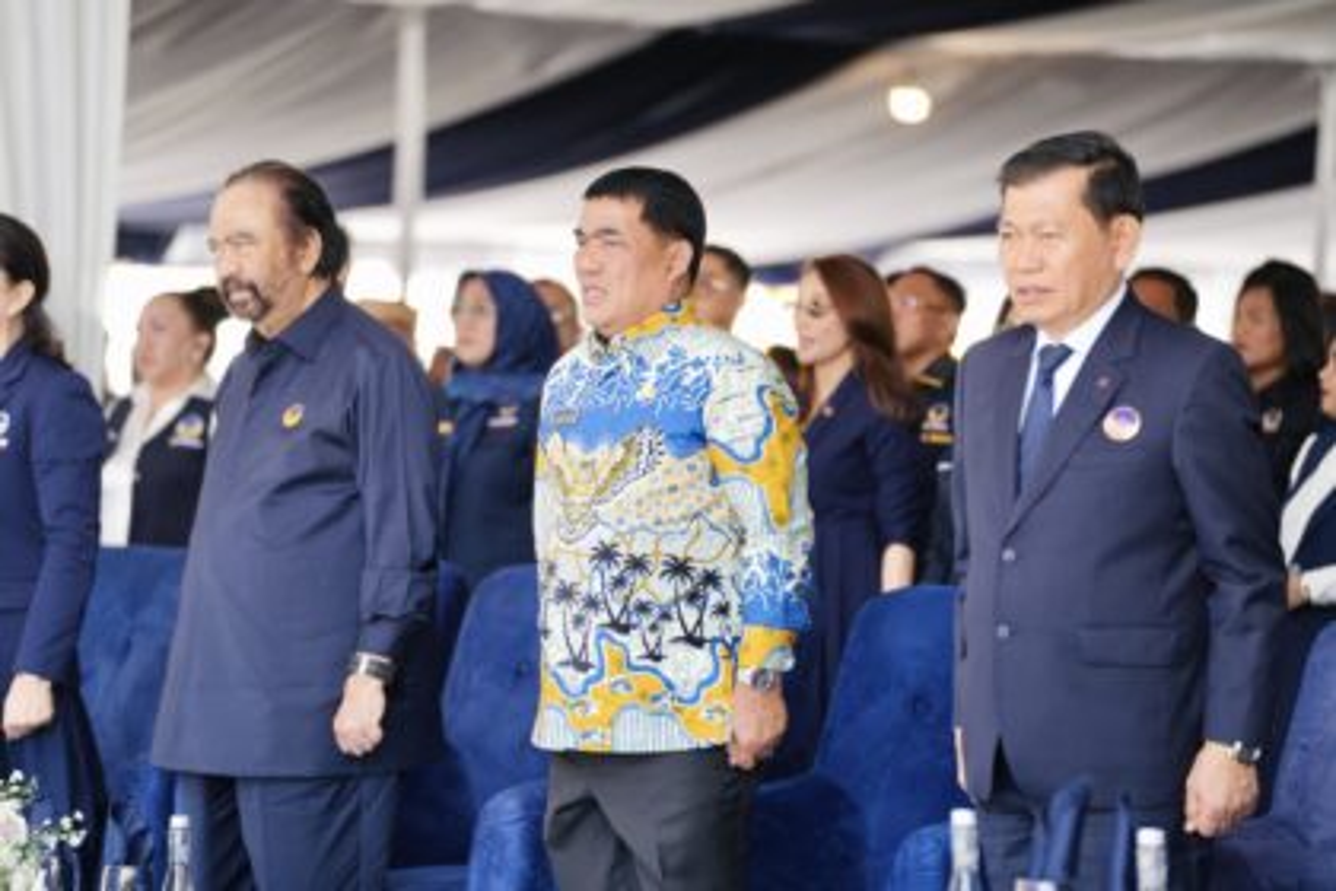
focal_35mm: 136
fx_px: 5047
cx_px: 668
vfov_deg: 10.1
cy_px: 446
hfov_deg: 15.1
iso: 160
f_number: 2.8
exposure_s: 1/200
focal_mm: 136
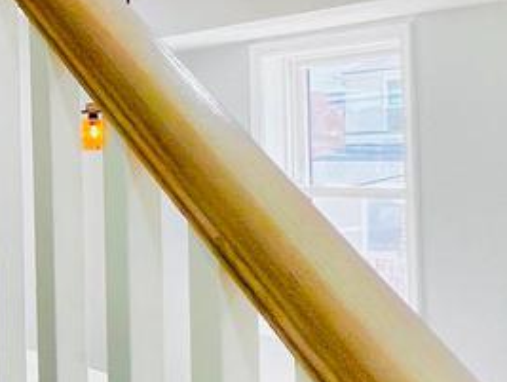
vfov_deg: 21.0
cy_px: 139
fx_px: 1027
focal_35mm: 70
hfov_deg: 17.4
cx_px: -566
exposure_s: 1/120
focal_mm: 1.57
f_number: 1.8
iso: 125
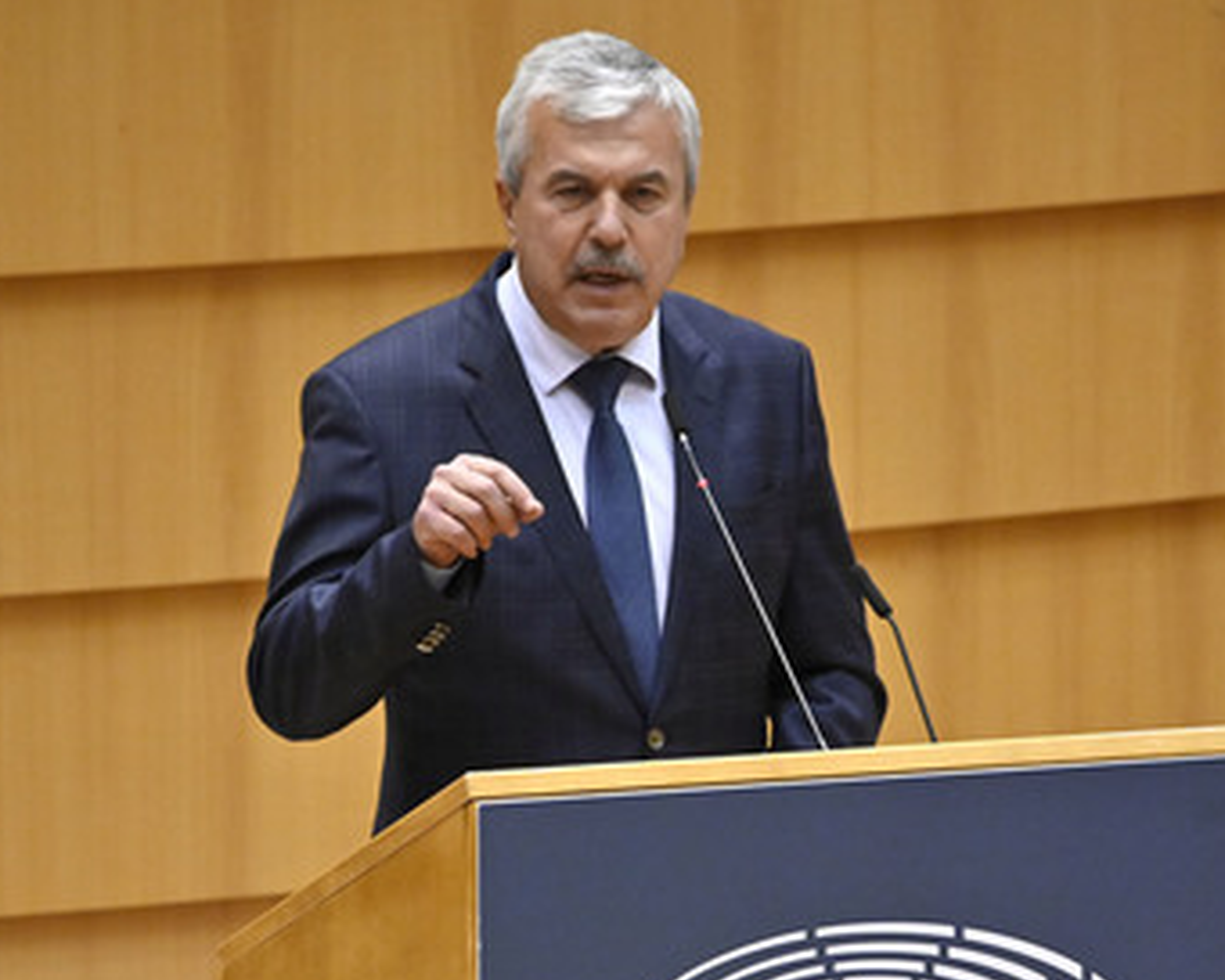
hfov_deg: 3.1
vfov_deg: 2.5
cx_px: 728
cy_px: 504
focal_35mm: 621
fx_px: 22515
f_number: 6
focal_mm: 500
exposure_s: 1/640
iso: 5000
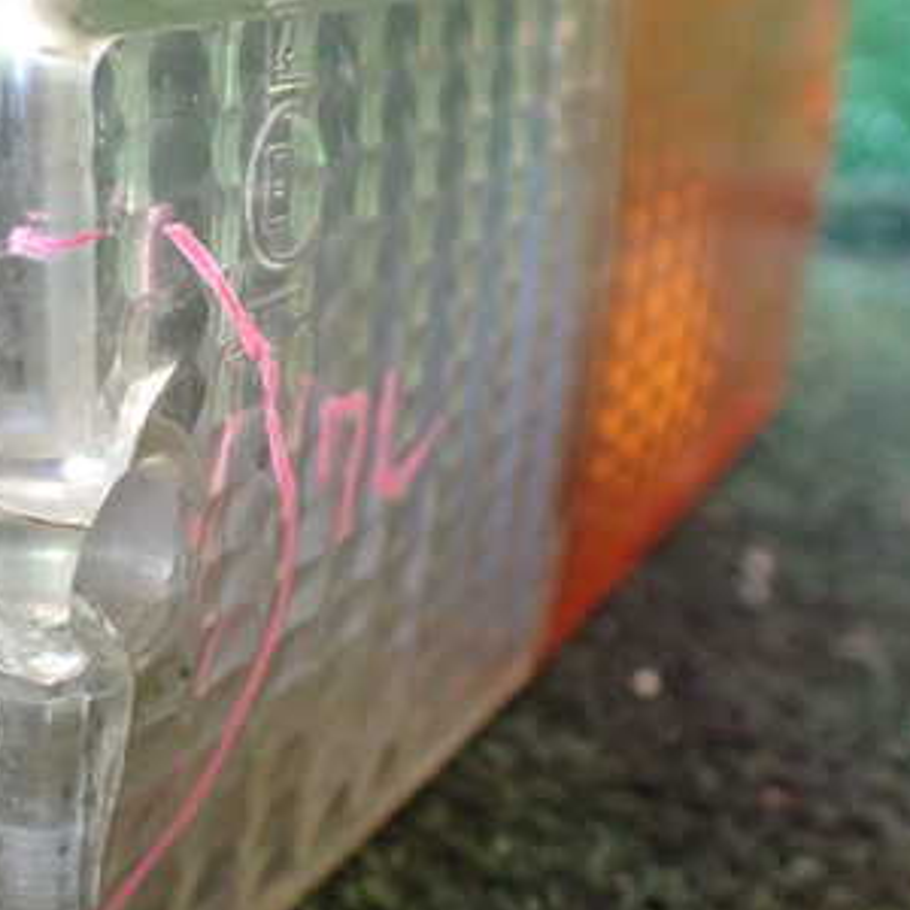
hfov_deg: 30.9
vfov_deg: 32.1
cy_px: 558
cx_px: 112
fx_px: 1576
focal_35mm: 53
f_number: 2.3
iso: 800
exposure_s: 1/100
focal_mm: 5.4
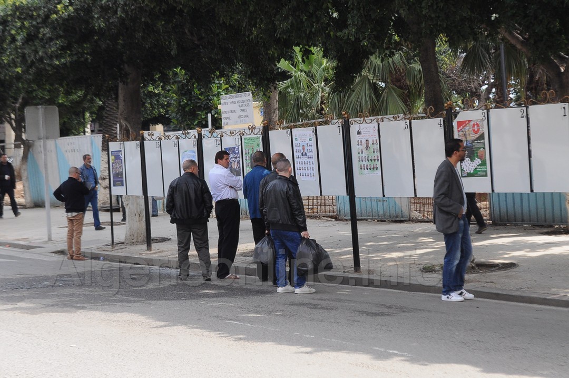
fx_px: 1302
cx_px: 284
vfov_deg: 16.5
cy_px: 189
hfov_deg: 24.6
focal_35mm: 82
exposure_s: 1/400
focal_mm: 55
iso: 1000
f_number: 10
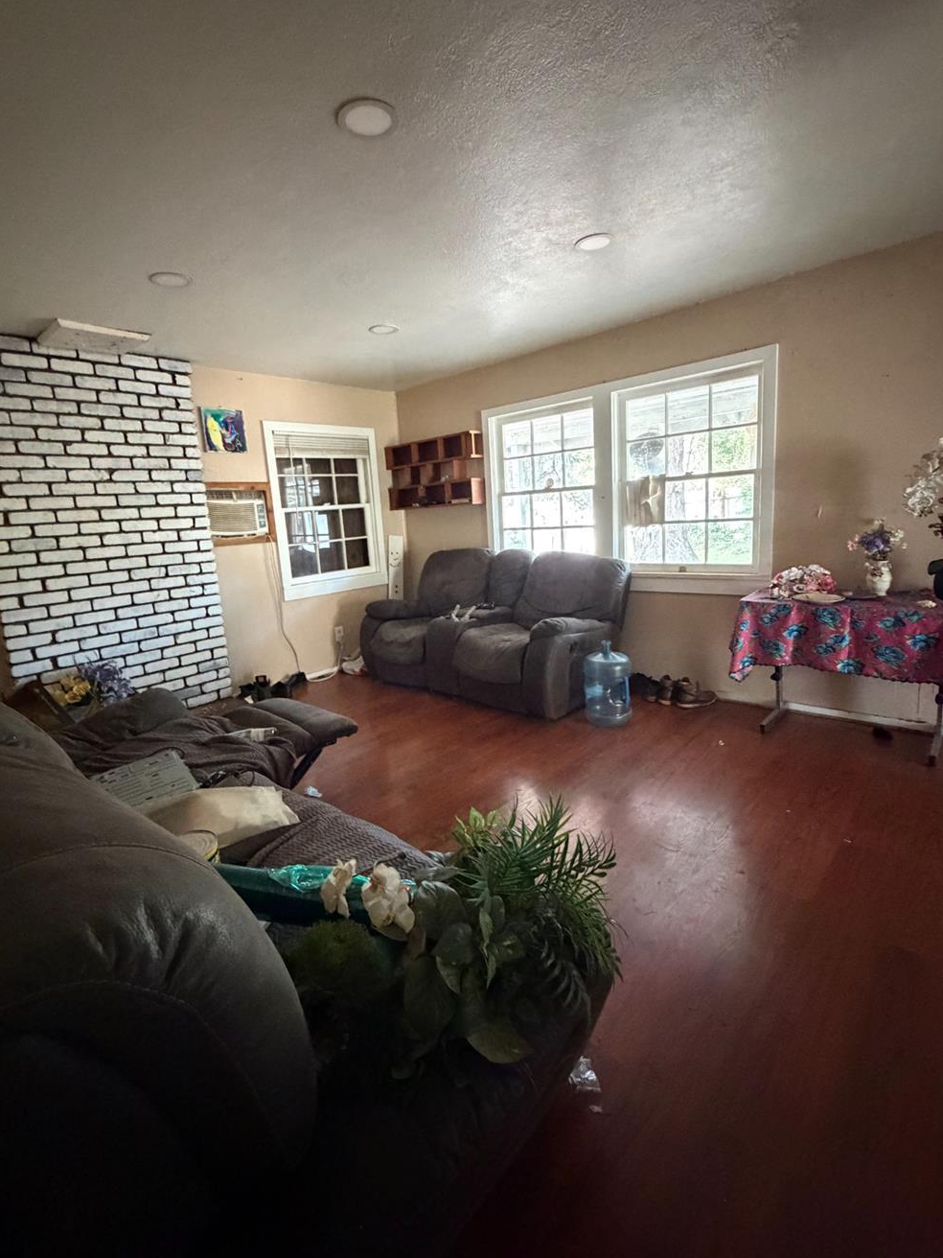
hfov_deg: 78.1
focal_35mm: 16
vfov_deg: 94.5
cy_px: 614
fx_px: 581
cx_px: 460
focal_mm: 2.22
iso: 1250
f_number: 2.2
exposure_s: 1/45
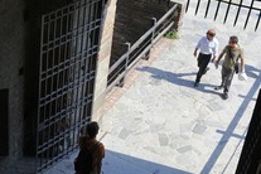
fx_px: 471
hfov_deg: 29.7
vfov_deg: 20.8
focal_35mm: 65
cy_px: 58
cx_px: 26
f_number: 9
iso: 200
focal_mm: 32
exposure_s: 1/160
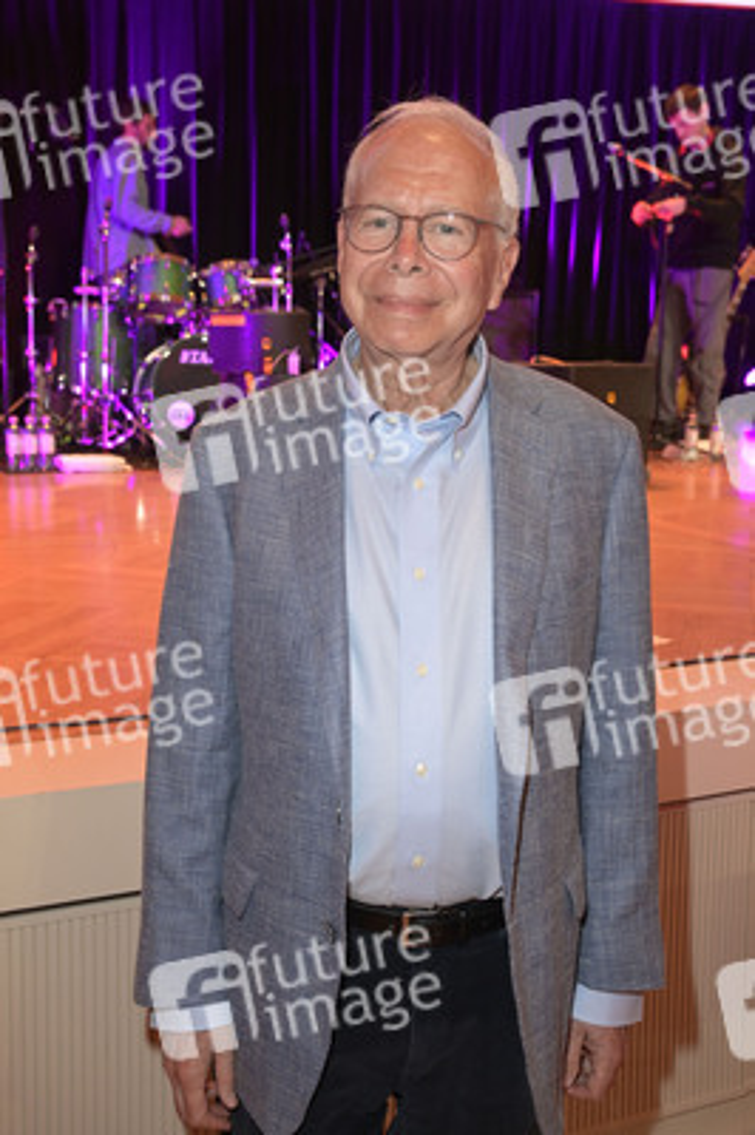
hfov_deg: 35.0
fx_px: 1197
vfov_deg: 50.7
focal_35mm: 38
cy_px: 568
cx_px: 378
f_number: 5.6
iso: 1250
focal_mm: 38
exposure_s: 1/40
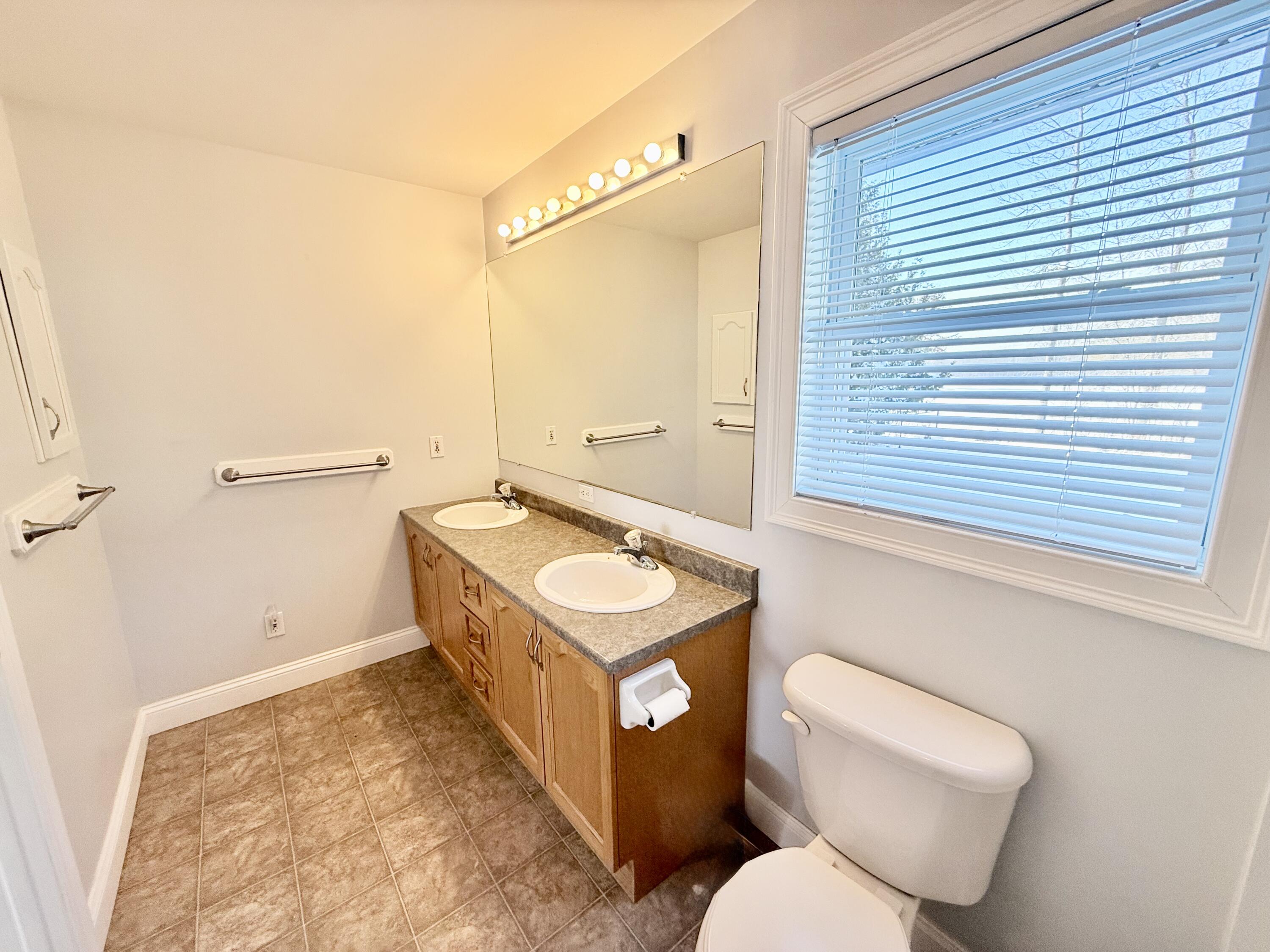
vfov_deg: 85.7
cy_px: 476
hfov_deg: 102.1
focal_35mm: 14
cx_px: 635
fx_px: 514
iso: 125
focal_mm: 2.22
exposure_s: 1/120
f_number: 2.2
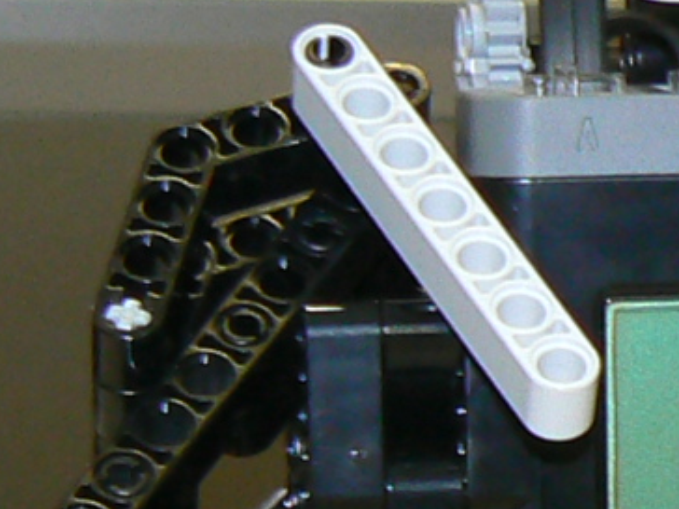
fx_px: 4472
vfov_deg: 6.3
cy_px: 1035
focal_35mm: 228
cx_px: 839
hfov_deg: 8.6
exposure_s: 1/25
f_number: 2.8
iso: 100
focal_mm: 6
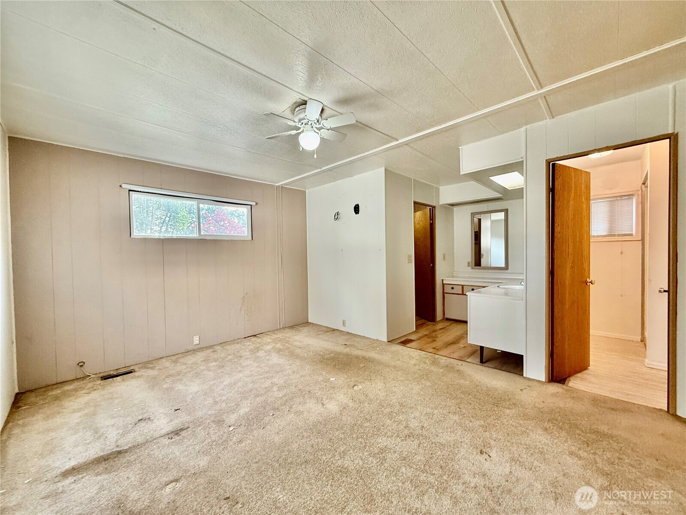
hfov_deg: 102.1
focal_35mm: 14
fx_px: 277
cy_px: 258
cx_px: 343
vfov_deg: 85.7
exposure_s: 1/120
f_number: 2.2
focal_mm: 2.22
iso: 250
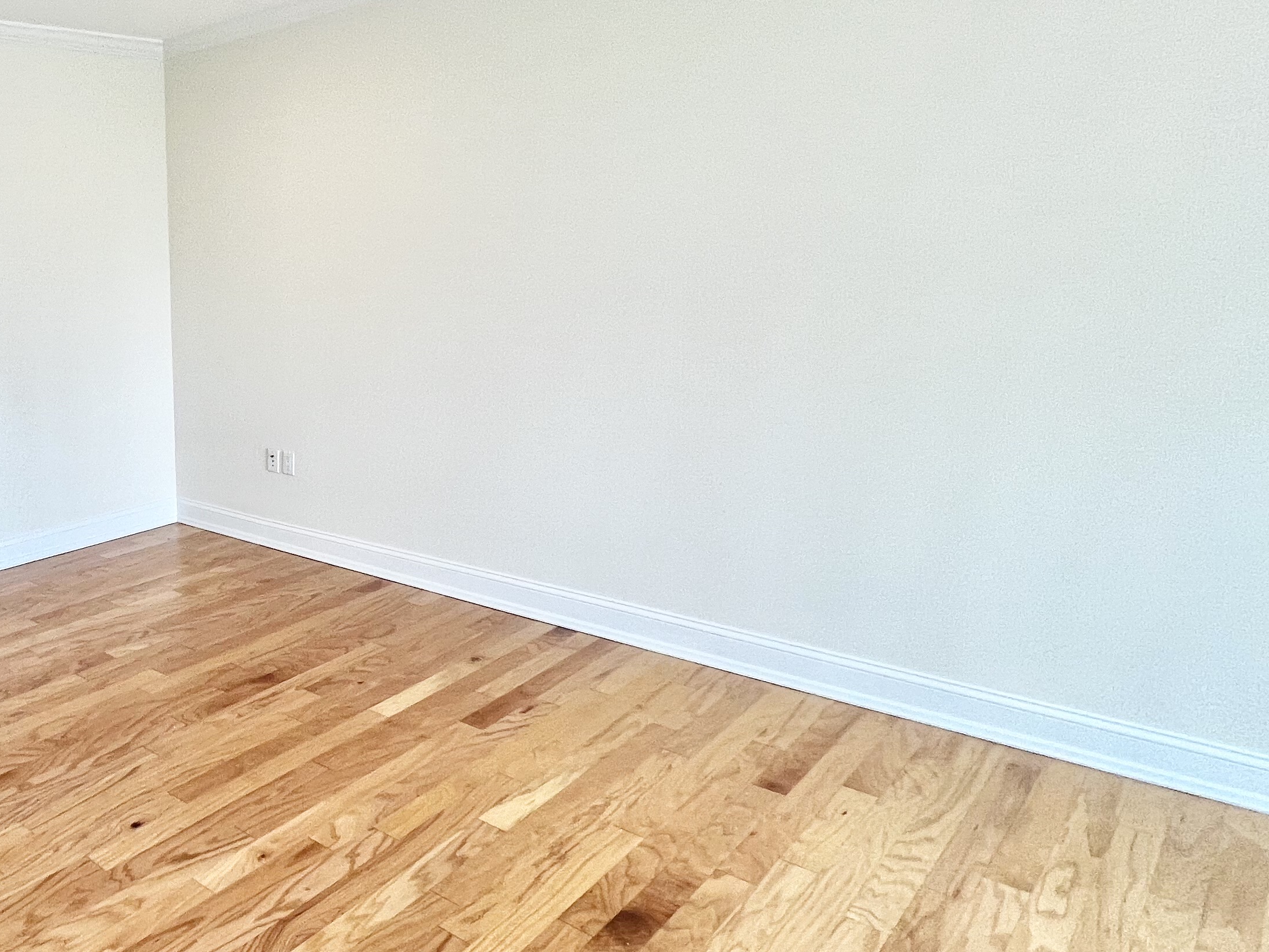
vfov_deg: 56.4
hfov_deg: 60.1
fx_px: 880
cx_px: 116
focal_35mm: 24
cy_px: 570
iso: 50
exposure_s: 1/120
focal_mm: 1.57
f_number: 1.8
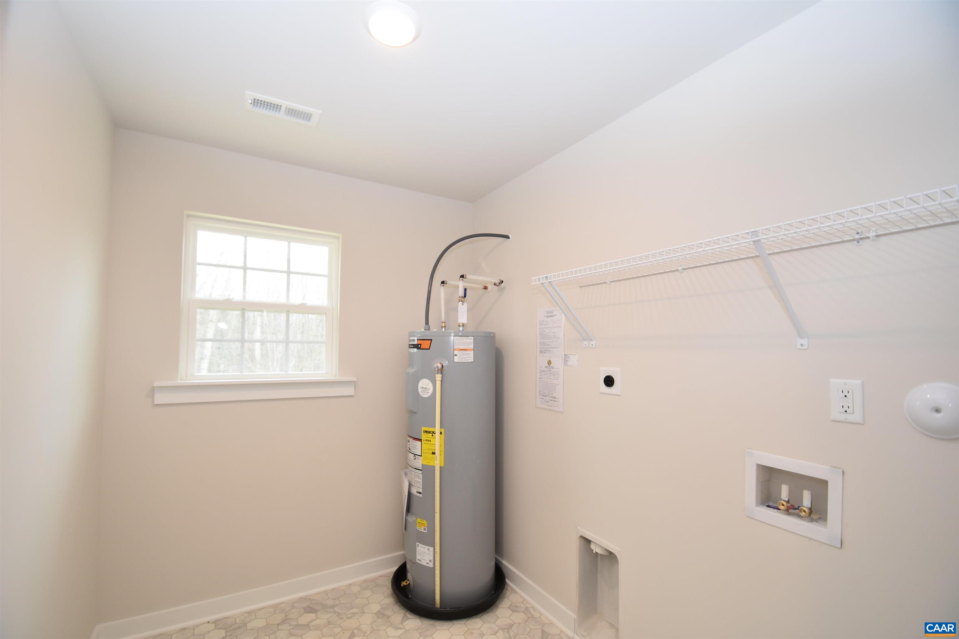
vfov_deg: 77.3
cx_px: 480
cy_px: 320
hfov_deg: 100.4
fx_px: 400
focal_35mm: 15
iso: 360
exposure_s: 1/60
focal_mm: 10
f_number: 4
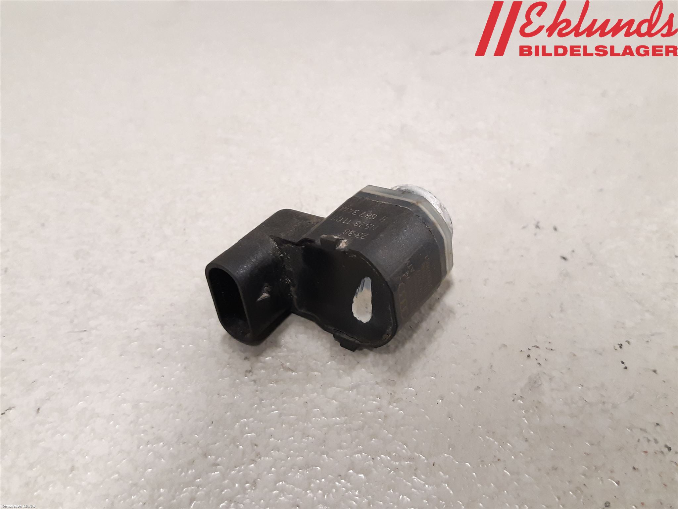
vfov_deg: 53.1
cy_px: 254
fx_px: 509
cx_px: 339
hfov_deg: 67.3
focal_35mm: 26
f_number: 1.7
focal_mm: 3.93
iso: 200
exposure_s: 1/33
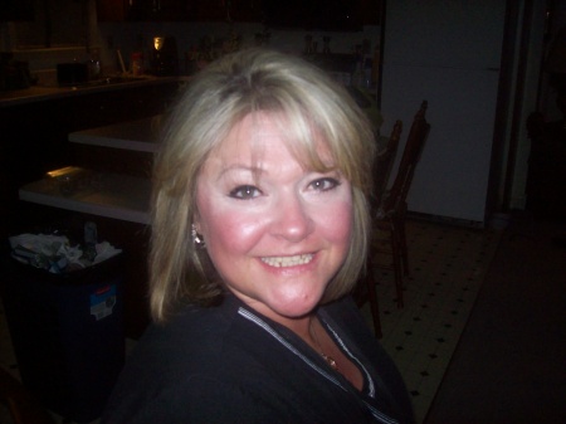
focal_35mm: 36
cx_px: 283
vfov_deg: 39.6
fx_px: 588
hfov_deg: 51.4
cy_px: 212
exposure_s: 1/64
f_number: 2.7
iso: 200
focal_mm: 6
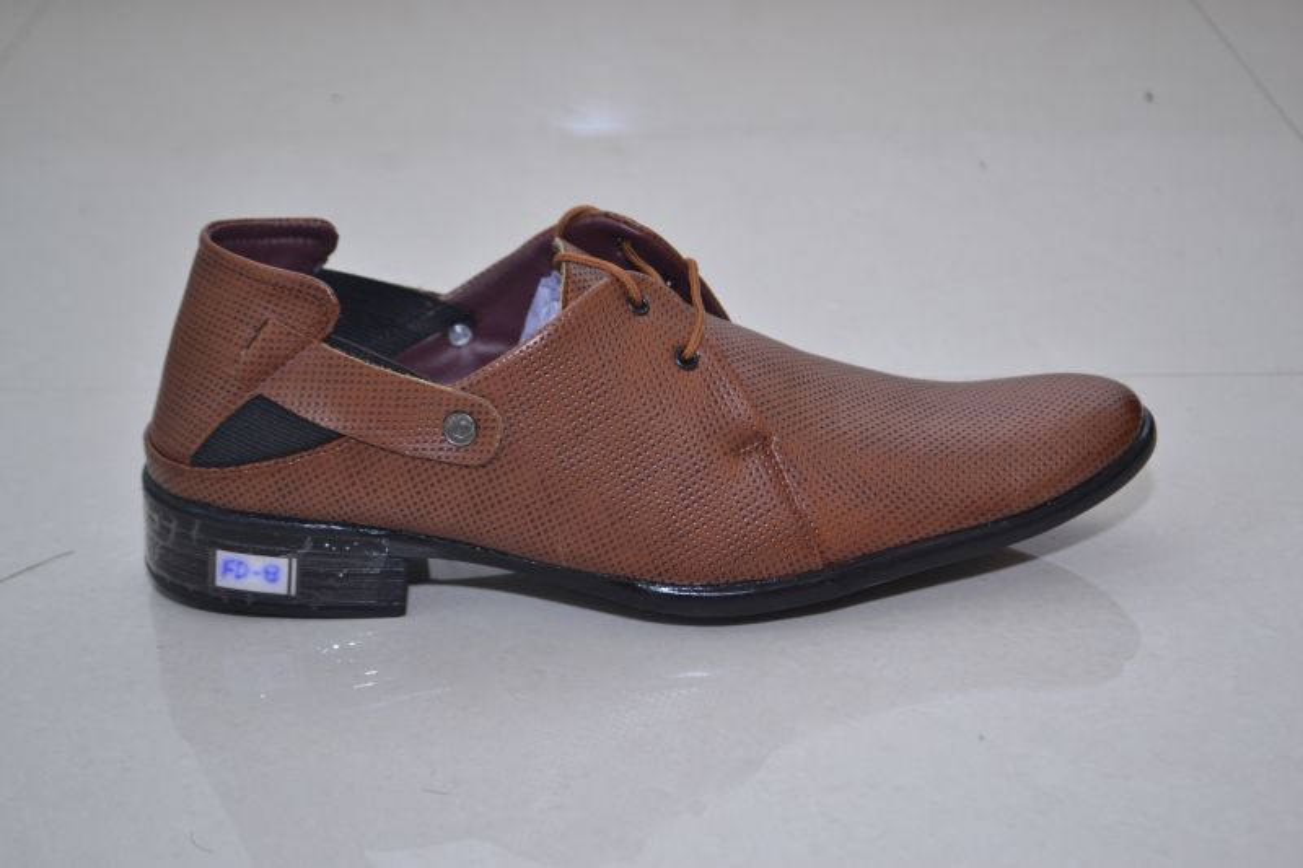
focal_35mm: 72
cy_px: 434
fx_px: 2605
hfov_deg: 28.1
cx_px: 652
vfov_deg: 18.9
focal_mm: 48
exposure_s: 1/125
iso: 400
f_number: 5.6
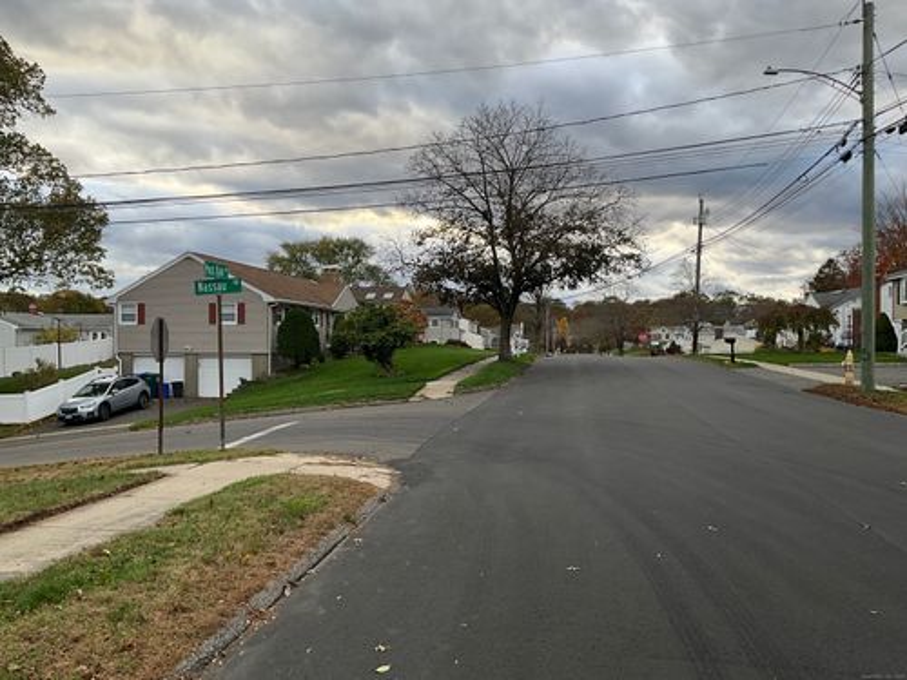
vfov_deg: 48.2
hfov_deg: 61.7
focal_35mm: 29
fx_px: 760
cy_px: 340
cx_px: 454
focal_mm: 3
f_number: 1.8
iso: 16
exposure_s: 1/132
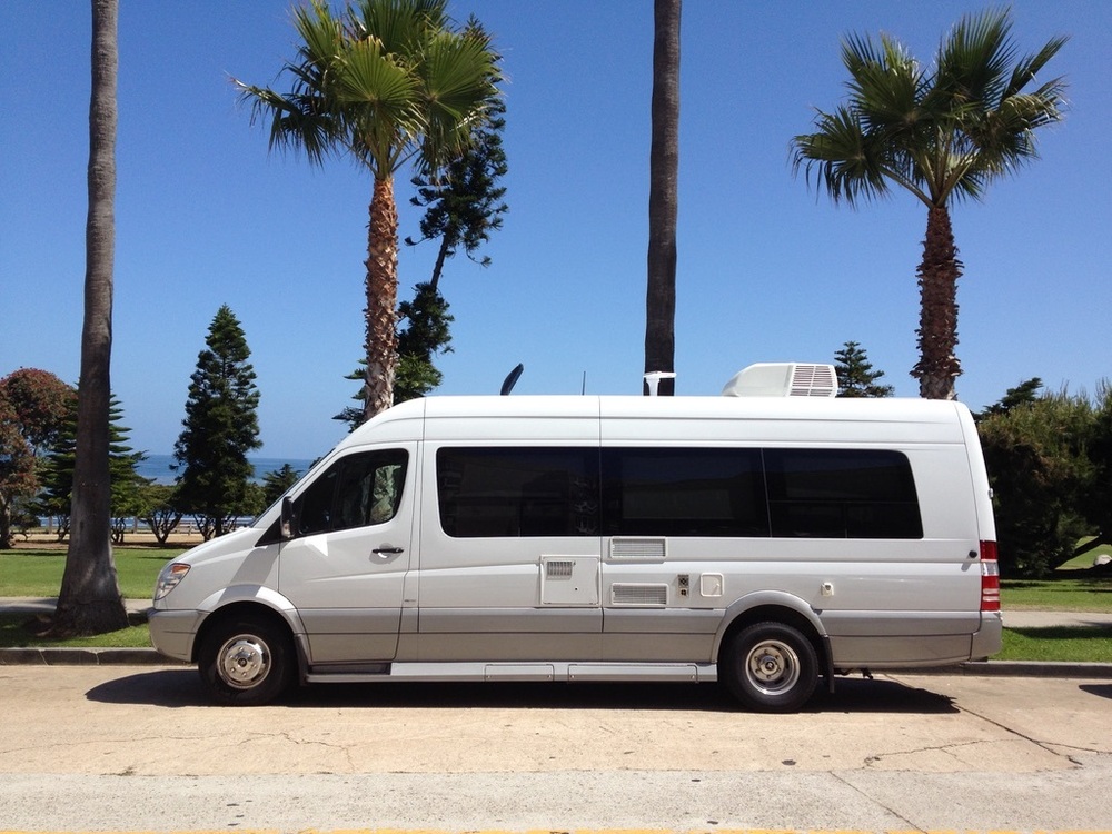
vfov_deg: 40.7
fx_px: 1124
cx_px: 556
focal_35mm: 35
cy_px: 417
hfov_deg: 52.6
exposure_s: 1/1972
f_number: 2.4
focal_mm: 4.28
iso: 50
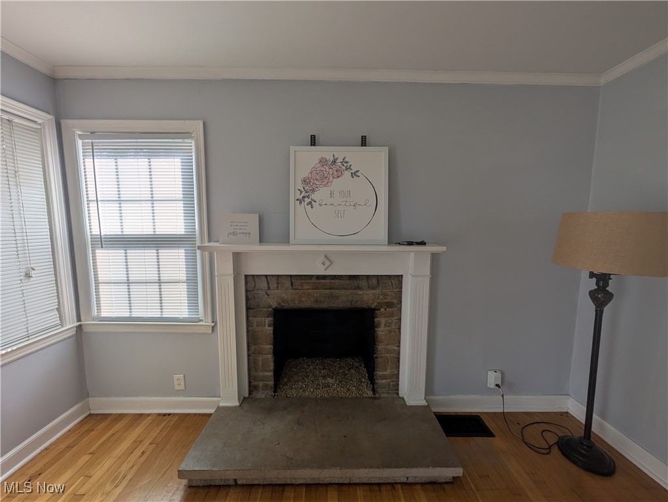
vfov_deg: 94.6
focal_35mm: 12
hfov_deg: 110.5
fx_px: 232
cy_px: 251
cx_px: 334
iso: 50
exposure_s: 1/390
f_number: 1.7
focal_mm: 2.02
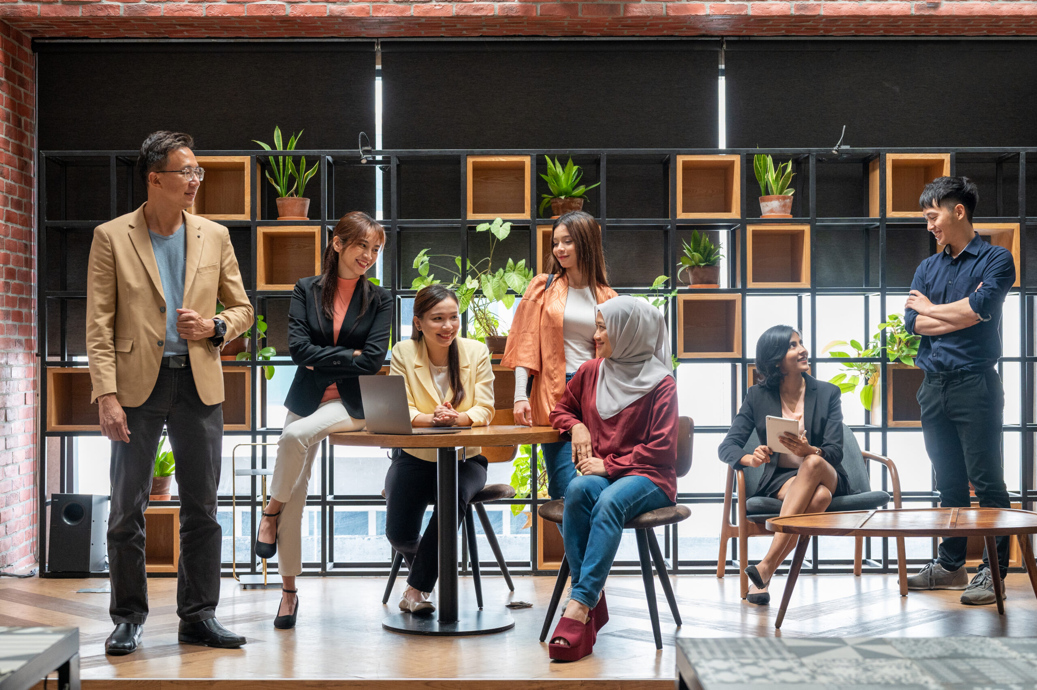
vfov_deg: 27.0
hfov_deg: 39.6
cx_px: 518
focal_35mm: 50
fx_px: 1439
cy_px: 345
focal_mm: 50
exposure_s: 1/160
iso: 1600
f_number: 4.5
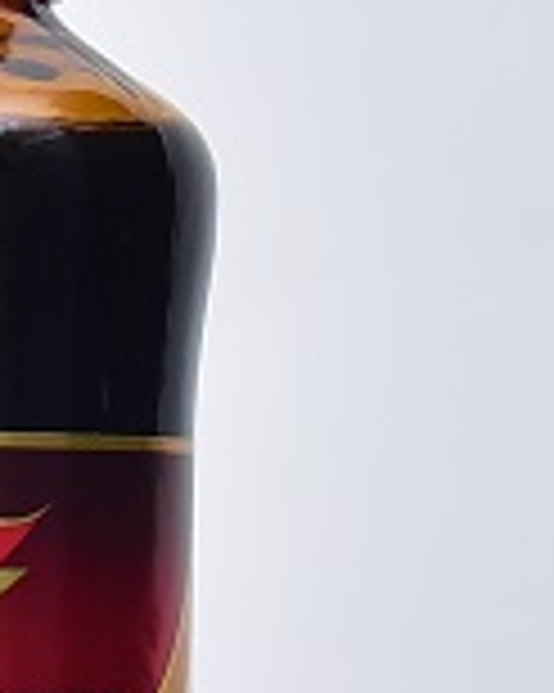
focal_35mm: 122
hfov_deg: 12.4
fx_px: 2503
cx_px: -86
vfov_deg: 15.5
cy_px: 670
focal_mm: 38
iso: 1250
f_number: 4
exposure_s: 1/100
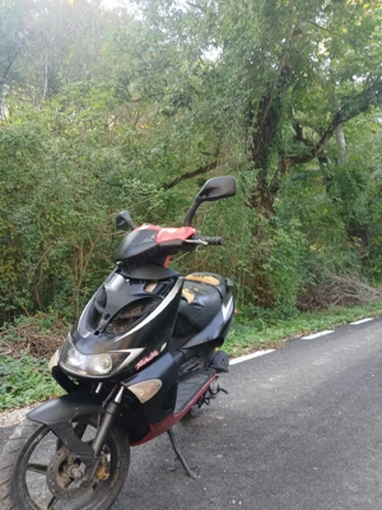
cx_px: 191
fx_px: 383
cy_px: 255
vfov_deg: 67.3
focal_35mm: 26
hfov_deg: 53.1
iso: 125
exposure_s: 1/50.3
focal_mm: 3.98
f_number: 1.8
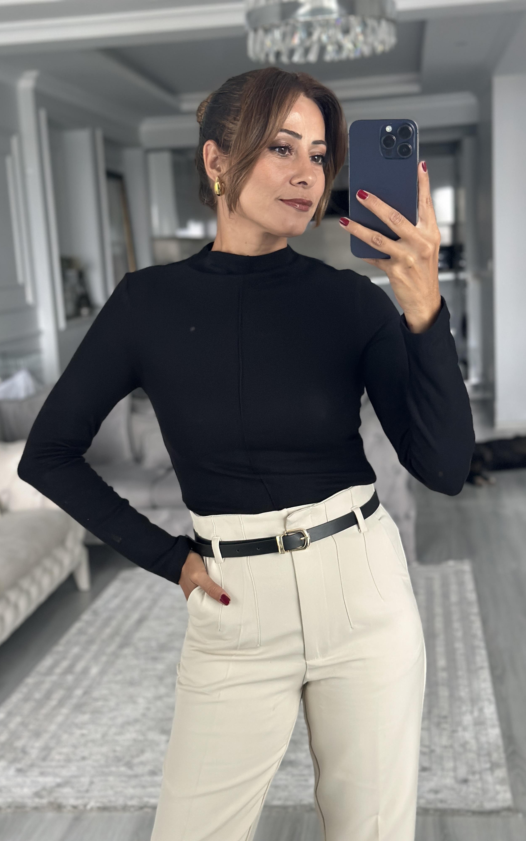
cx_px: 254
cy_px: 421
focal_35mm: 51
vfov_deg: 39.6
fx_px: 1170
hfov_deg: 25.3
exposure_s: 1/50
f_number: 1.78
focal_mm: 6.86
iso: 400
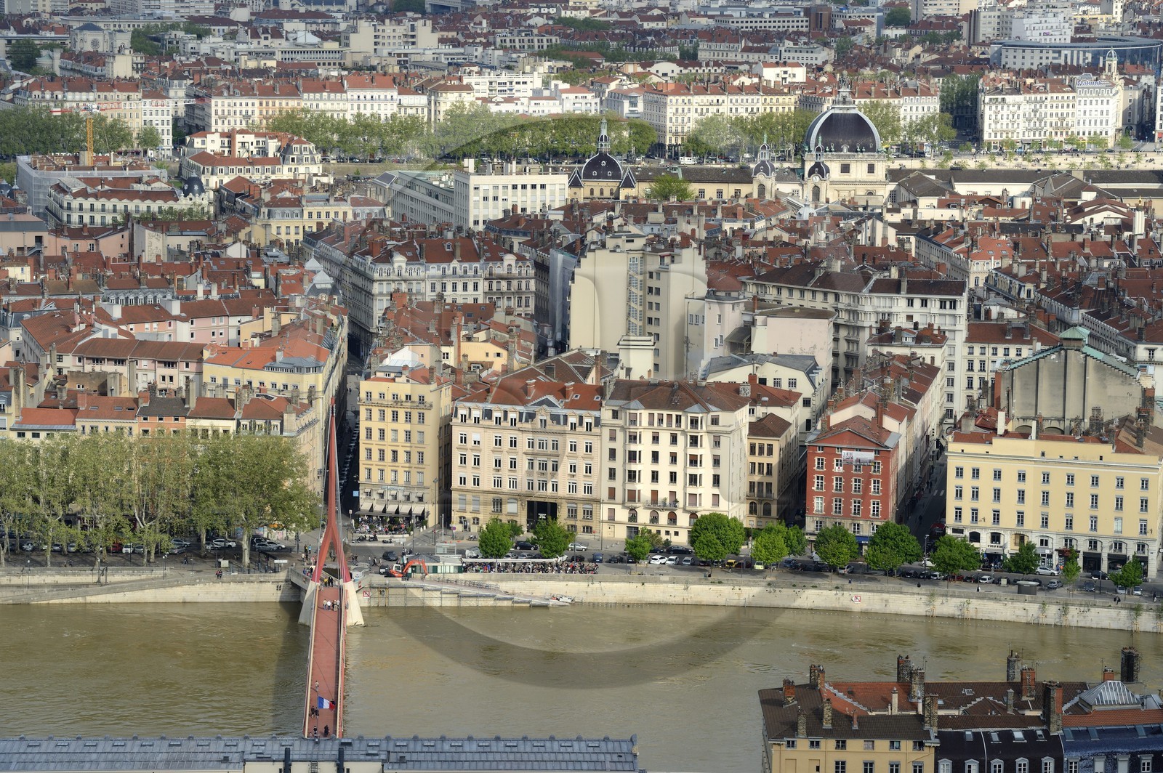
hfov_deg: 17.7
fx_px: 3744
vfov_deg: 11.8
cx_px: 582
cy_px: 386
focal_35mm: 116
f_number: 10
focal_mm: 116
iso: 200
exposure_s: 1/320
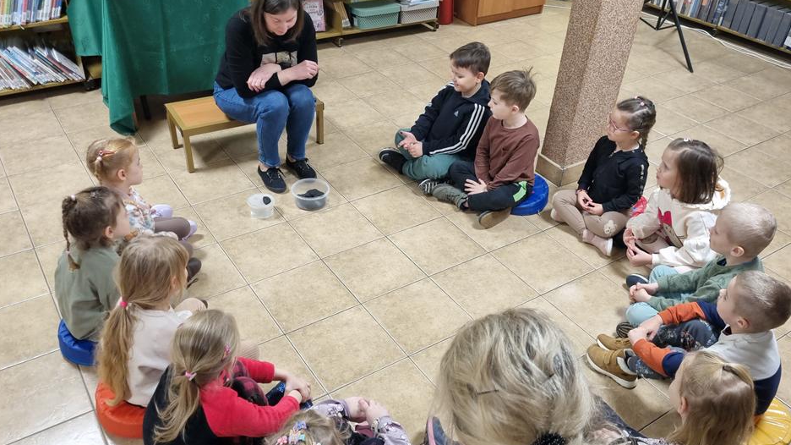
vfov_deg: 37.7
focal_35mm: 31
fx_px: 650
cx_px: 400
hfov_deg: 62.6
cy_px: 234
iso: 200
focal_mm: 5.4
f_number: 1.8
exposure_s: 1/50
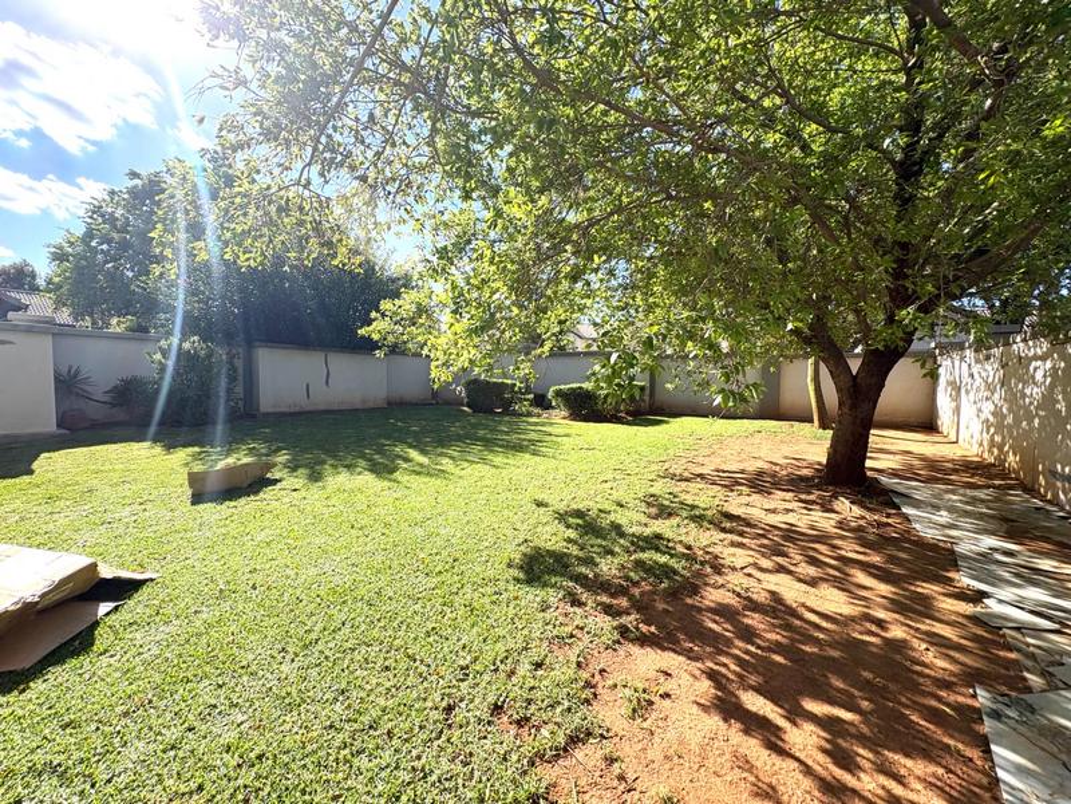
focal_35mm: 14
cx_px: 536
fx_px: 433
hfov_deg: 102.1
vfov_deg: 85.7
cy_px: 402
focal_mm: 2.22
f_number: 2.2
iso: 50
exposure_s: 1/910
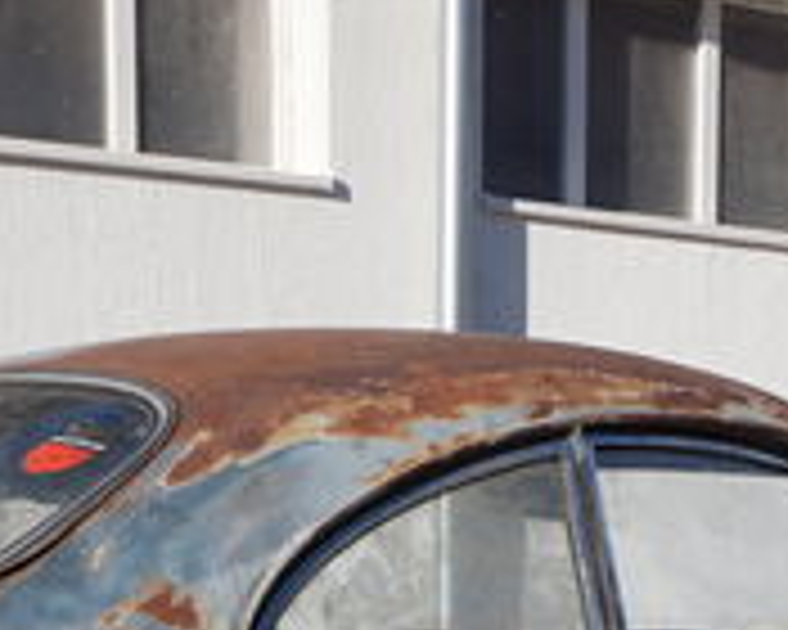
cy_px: 1062
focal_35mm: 99
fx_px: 2309
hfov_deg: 19.2
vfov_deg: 14.1
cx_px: 171
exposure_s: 1/160
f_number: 11
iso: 100
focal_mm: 16
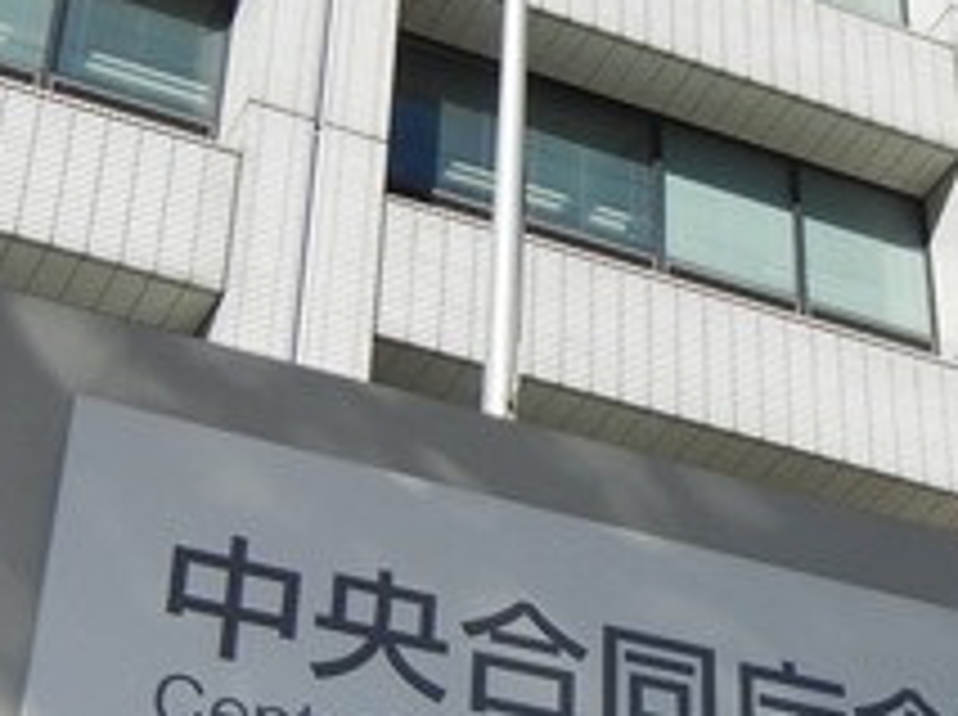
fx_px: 2183
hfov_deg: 23.2
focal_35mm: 79
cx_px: 1057
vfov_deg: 18.6
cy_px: 342
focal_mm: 5.4
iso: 230
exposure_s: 1/576
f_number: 7
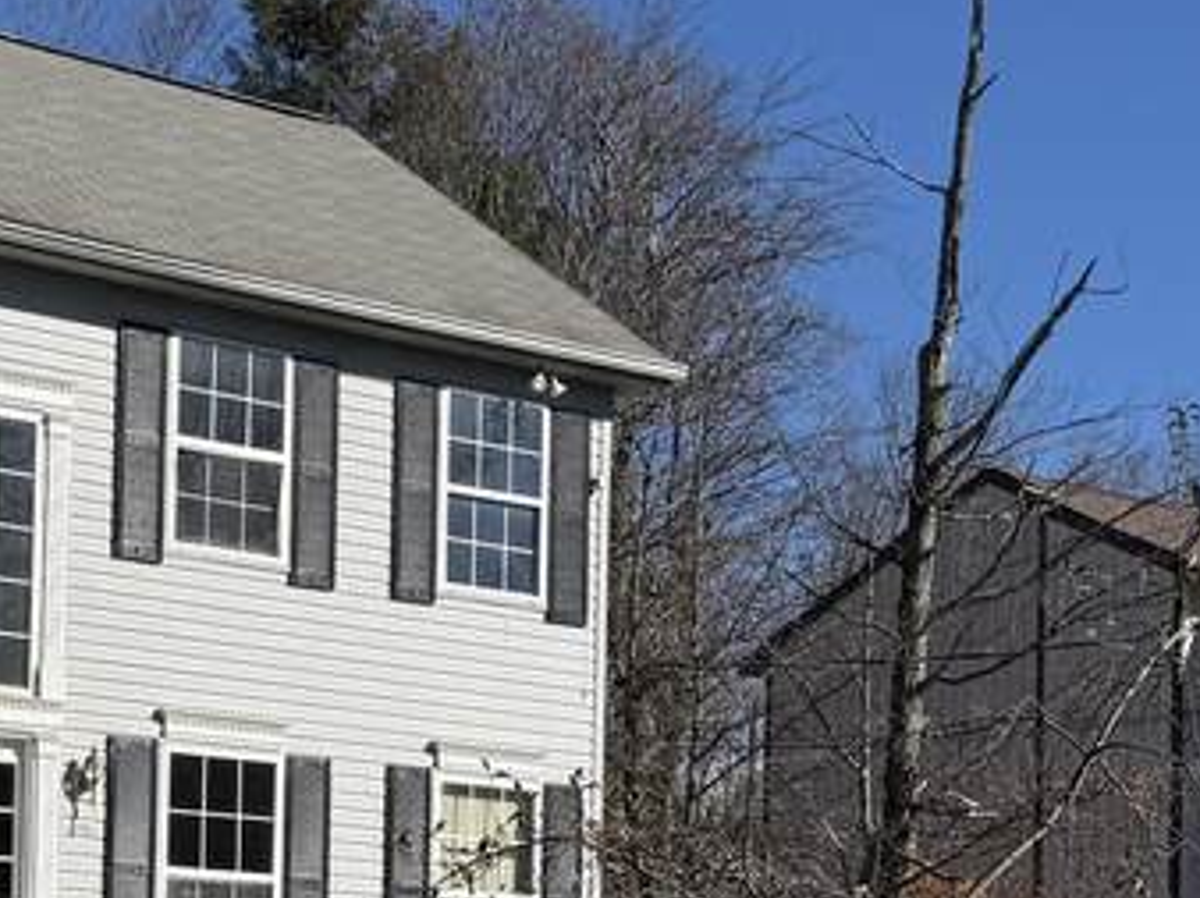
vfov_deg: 15.8
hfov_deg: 21.5
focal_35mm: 91
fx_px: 3152
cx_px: 391
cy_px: 937
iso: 80
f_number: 1.78
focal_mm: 6.76
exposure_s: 1/10309
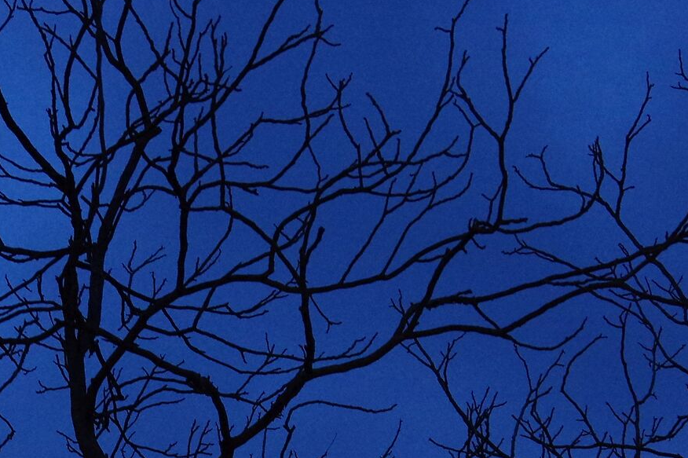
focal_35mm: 126
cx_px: 225
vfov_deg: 10.6
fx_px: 2407
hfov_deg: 16.2
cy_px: 615
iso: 1600
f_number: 5.6
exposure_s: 1/6
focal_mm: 31
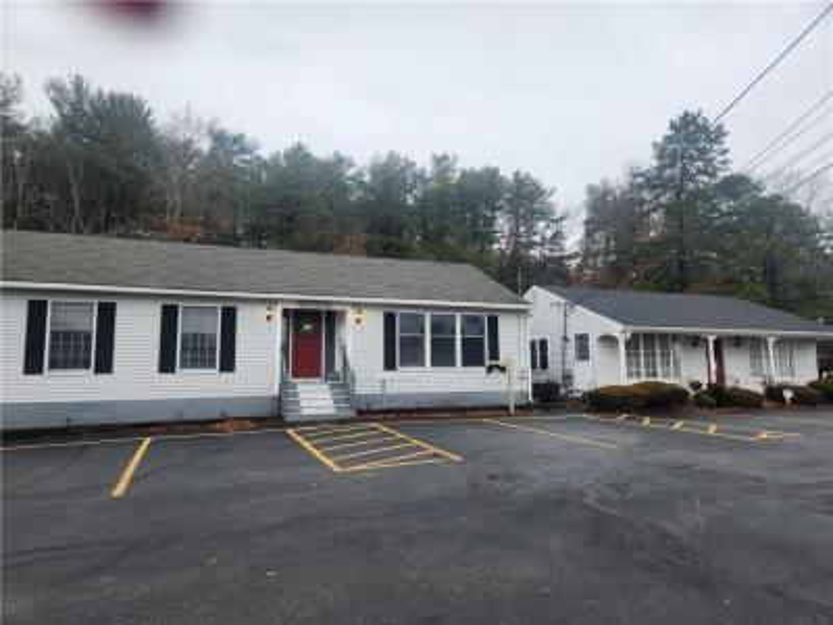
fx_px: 553
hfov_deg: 73.9
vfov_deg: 58.9
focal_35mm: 23
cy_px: 312
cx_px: 416
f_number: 1.8
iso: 20
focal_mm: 5.4
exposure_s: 1/342
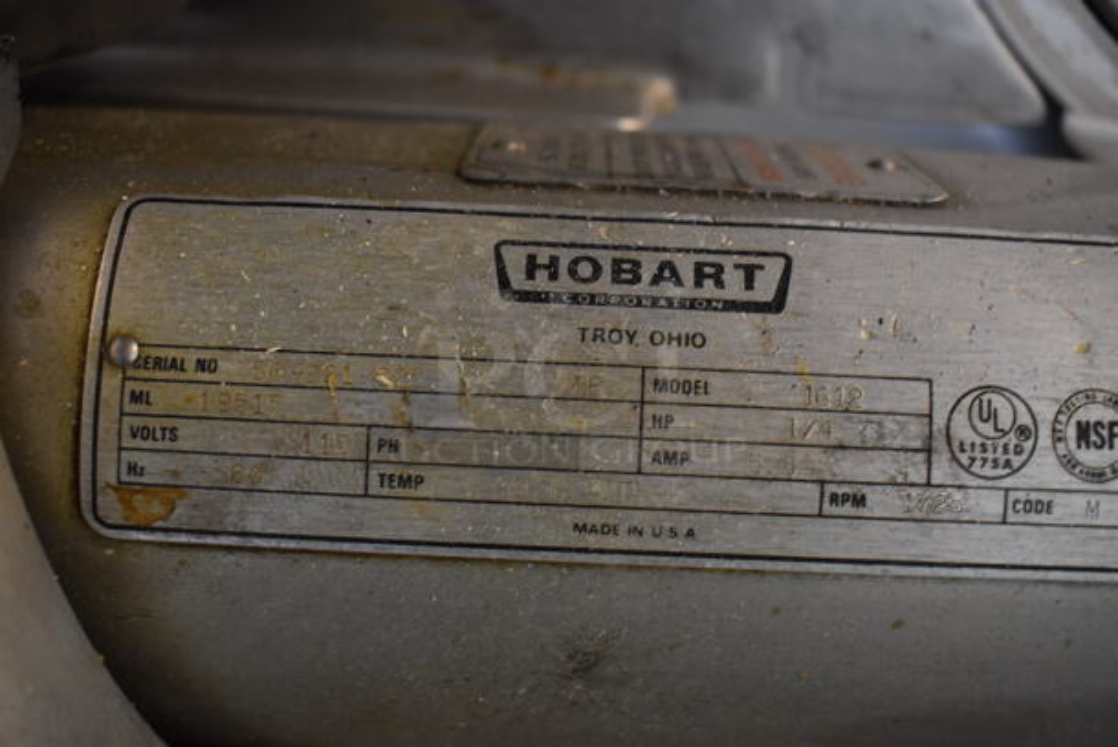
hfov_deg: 51.2
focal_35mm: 38
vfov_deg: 35.6
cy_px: 374
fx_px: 1166
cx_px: 559
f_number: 4
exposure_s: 1/60
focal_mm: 25
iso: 1600
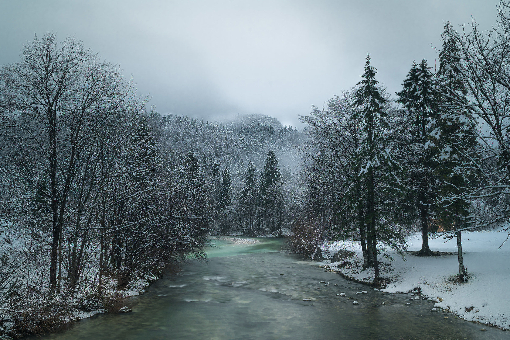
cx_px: 255
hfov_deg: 54.4
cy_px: 170
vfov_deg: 37.9
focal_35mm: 35
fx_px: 496
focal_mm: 35
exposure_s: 13
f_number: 11
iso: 100
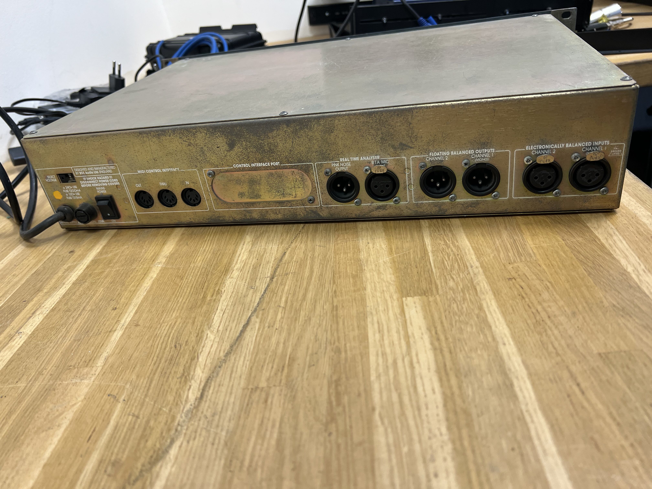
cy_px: 244
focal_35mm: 26
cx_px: 326
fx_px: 490
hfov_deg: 67.3
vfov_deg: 53.1
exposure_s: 1/100
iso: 100
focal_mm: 5.7
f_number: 1.5
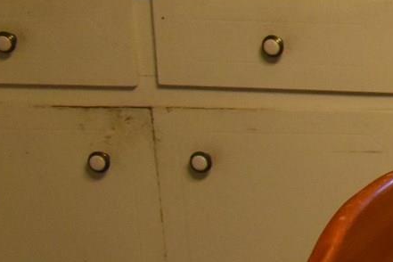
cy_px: -64
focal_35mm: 188
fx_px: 2052
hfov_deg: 9.0
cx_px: 1159
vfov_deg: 7.2
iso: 1250
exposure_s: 1/125
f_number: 3.5
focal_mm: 18
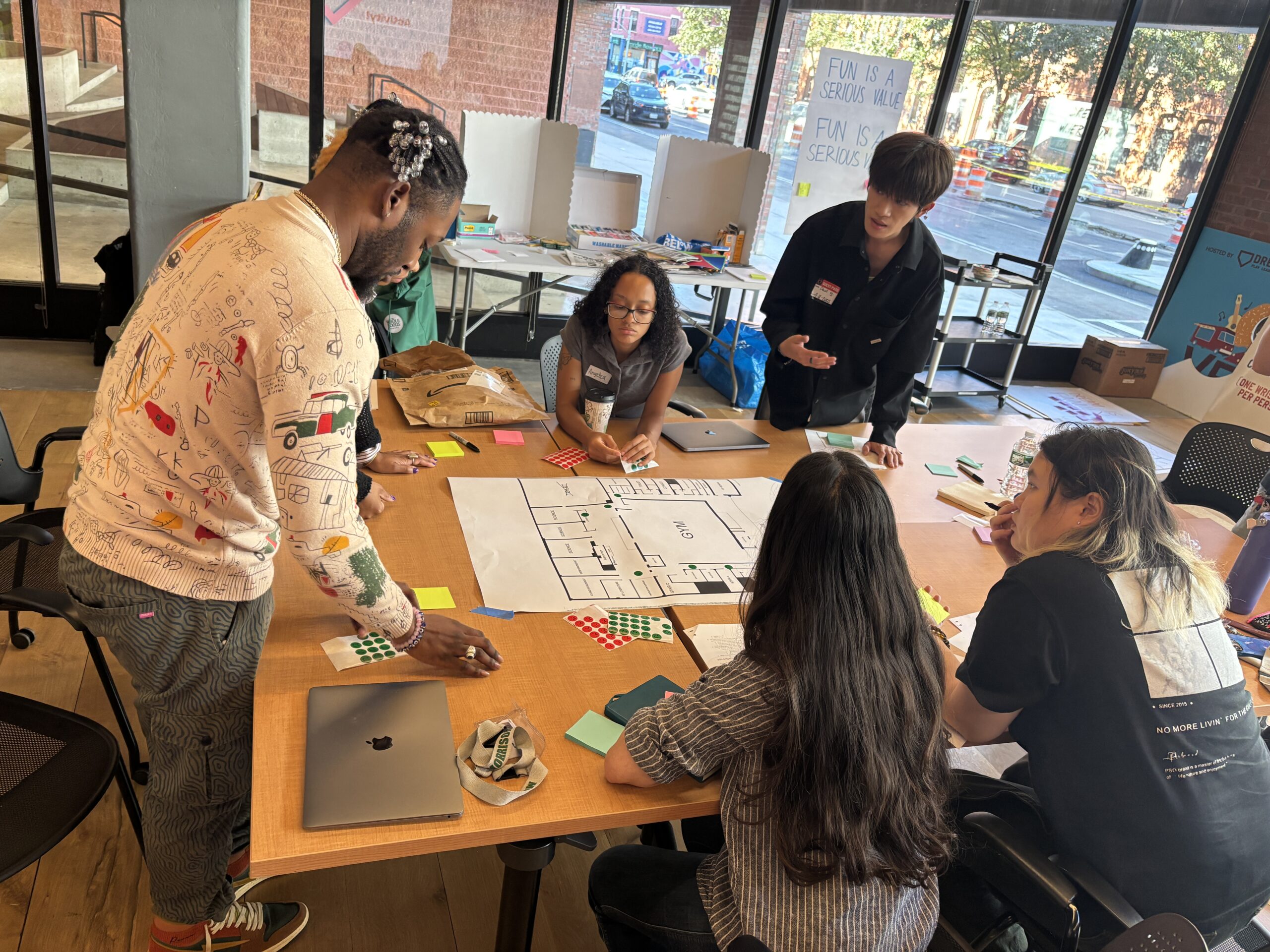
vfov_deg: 53.1
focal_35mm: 26
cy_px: 476
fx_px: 954
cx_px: 635
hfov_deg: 67.3
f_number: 1.6
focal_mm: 5.96
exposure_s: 1/108
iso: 125
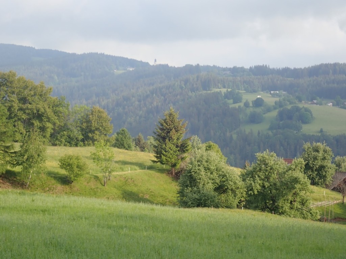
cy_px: 130
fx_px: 1000
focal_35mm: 100
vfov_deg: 14.8
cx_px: 173
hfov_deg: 19.6
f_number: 4.9
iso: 125
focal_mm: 18
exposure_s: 1/200
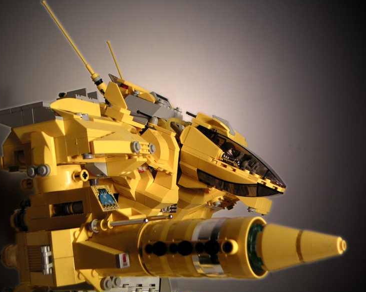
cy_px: 146
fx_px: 531
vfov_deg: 30.8
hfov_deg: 38.1
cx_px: 176
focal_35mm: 49
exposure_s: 1/45
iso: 100
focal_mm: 7.2
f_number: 2.9
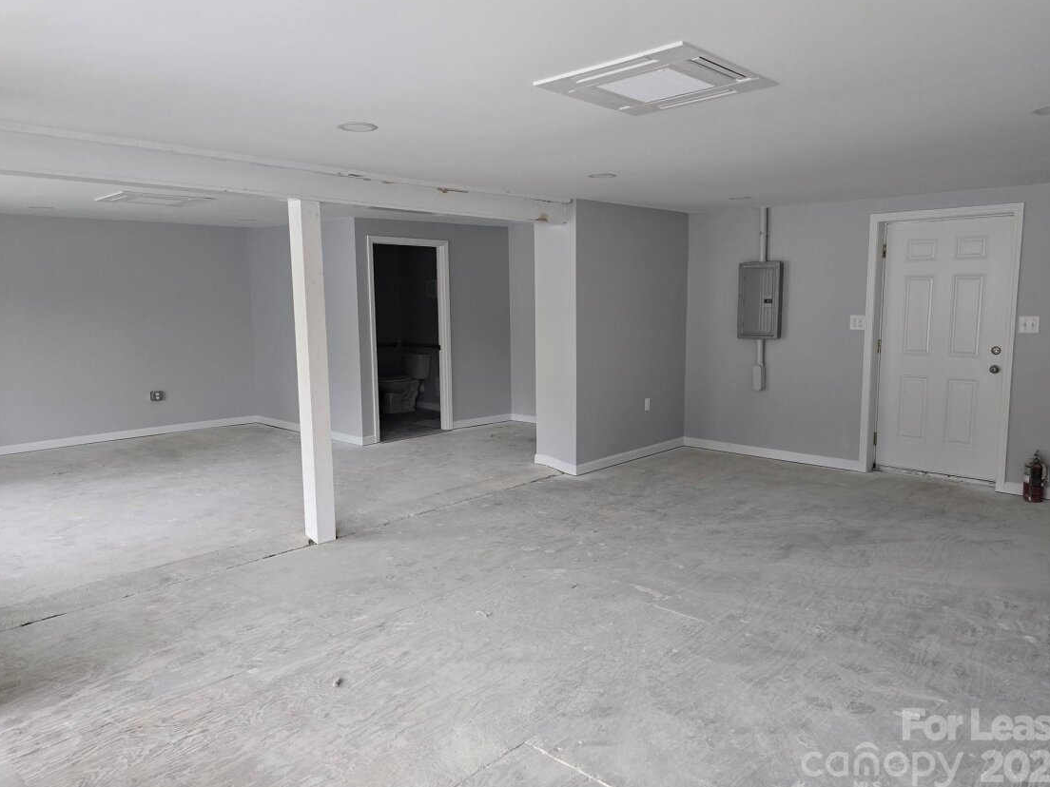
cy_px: 385
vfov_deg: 54.9
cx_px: 546
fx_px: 758
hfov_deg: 69.4
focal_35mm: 25
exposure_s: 1/120
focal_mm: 6.3
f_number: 1.7
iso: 640
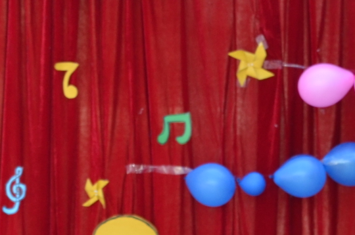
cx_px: -249
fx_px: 3704
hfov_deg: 5.4
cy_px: 106
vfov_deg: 3.6
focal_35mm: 376
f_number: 5.6
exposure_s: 1/60
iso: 160
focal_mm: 55
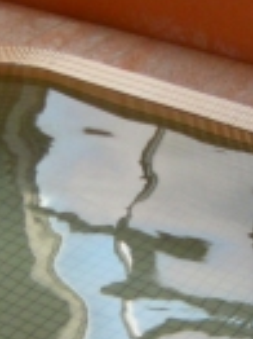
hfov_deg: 13.8
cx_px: 124
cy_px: 247
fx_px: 1044
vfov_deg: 18.3
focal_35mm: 107
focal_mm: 4.7
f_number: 2.8
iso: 147
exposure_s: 1/53.6
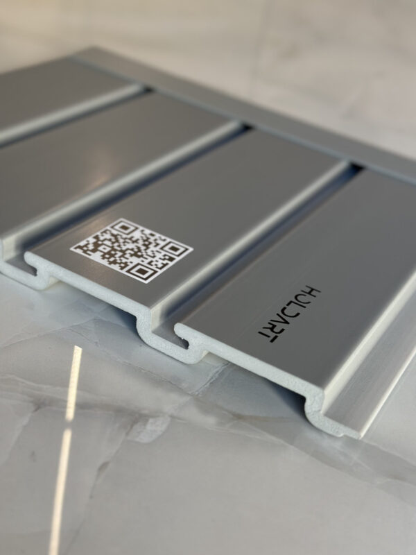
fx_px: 769
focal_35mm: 48
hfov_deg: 30.3
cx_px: 208
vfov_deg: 39.7
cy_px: 278
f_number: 1.78
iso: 125
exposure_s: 1/101
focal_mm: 6.86
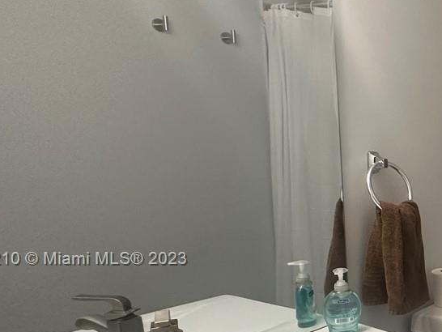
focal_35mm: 41
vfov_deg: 34.2
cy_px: 260
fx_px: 524
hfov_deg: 33.4
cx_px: 576
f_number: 2.2
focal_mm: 2.22
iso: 250
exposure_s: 1/120
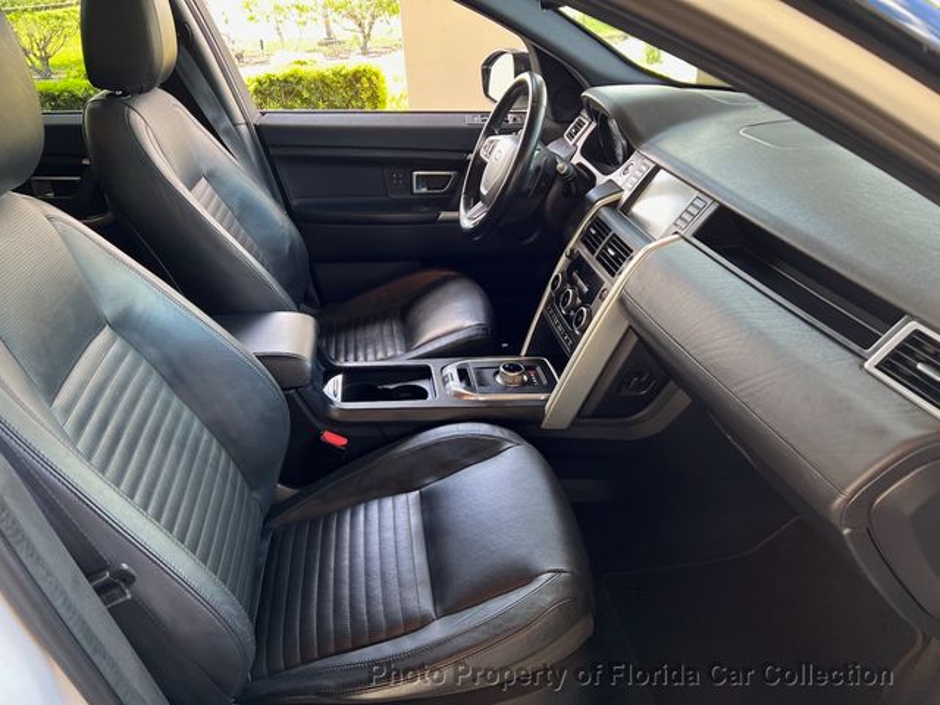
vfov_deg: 53.1
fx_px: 706
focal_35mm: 26
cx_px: 470
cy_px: 352
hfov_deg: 67.3
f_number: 1.5
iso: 125
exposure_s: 1/111
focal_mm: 5.7
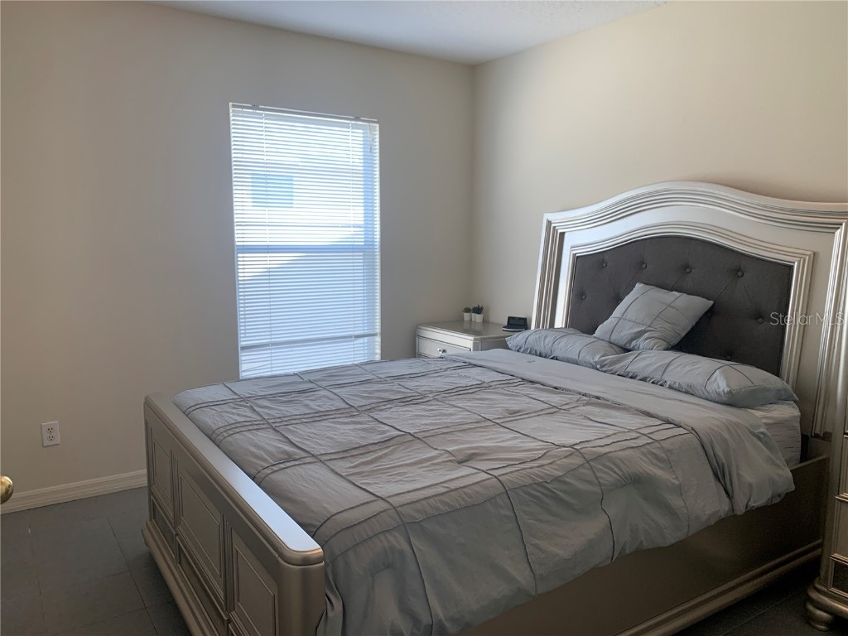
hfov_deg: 67.3
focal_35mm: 26
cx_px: 424
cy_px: 318
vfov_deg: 53.1
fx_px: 637
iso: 80
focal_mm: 4.25
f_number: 1.8
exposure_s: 1/120
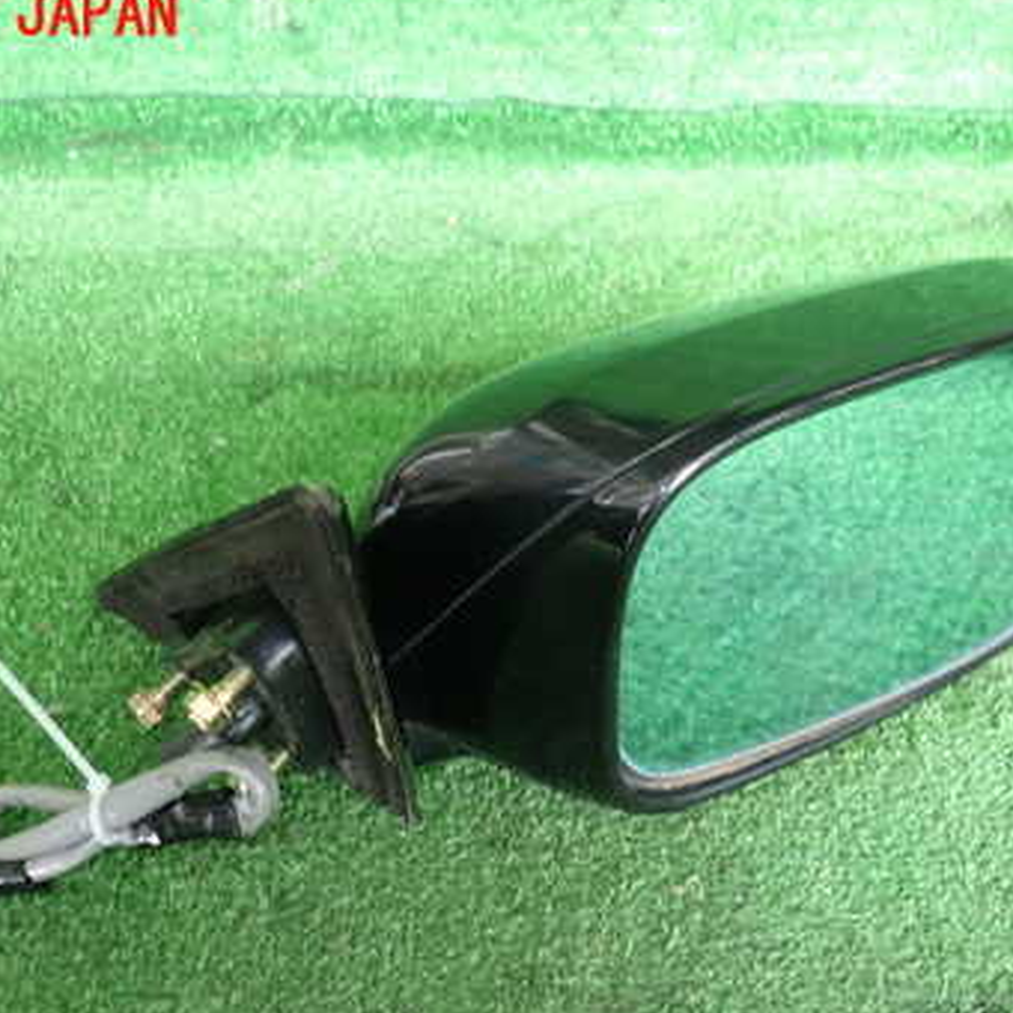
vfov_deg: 42.4
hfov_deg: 42.8
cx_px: 530
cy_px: 650
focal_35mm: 39
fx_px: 1291
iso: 200
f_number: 2
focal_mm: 4.5
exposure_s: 1/30
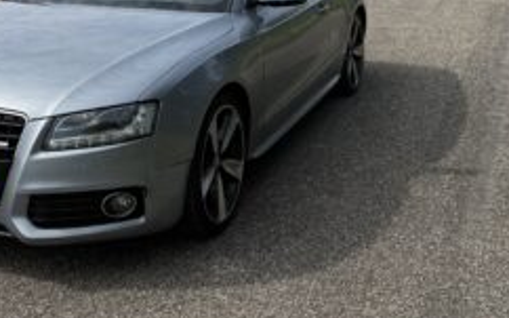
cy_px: 25
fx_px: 582
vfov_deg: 29.1
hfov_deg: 45.9
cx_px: 139
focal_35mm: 42
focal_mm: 6.76
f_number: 1.78
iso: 80
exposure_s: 1/5714
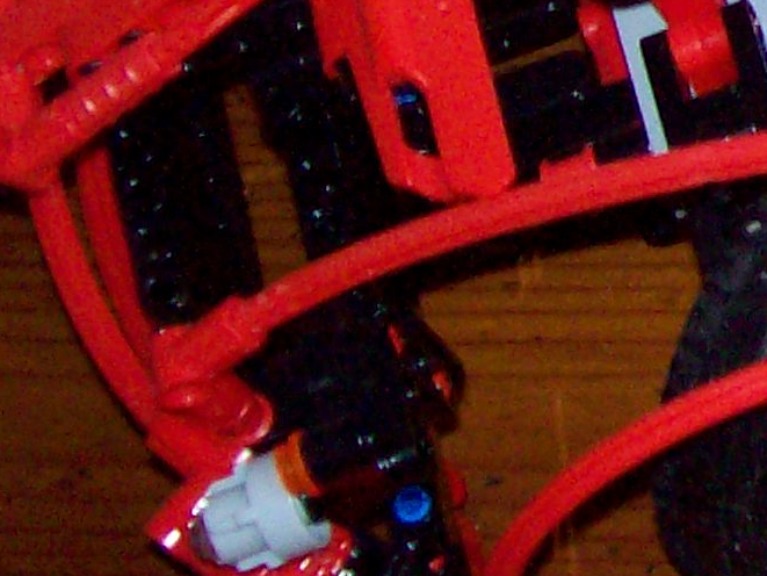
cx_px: 1591
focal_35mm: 155
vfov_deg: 9.3
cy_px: -287
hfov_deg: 11.4
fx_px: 3435
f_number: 2.7
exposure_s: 1/64
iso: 140
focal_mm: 6
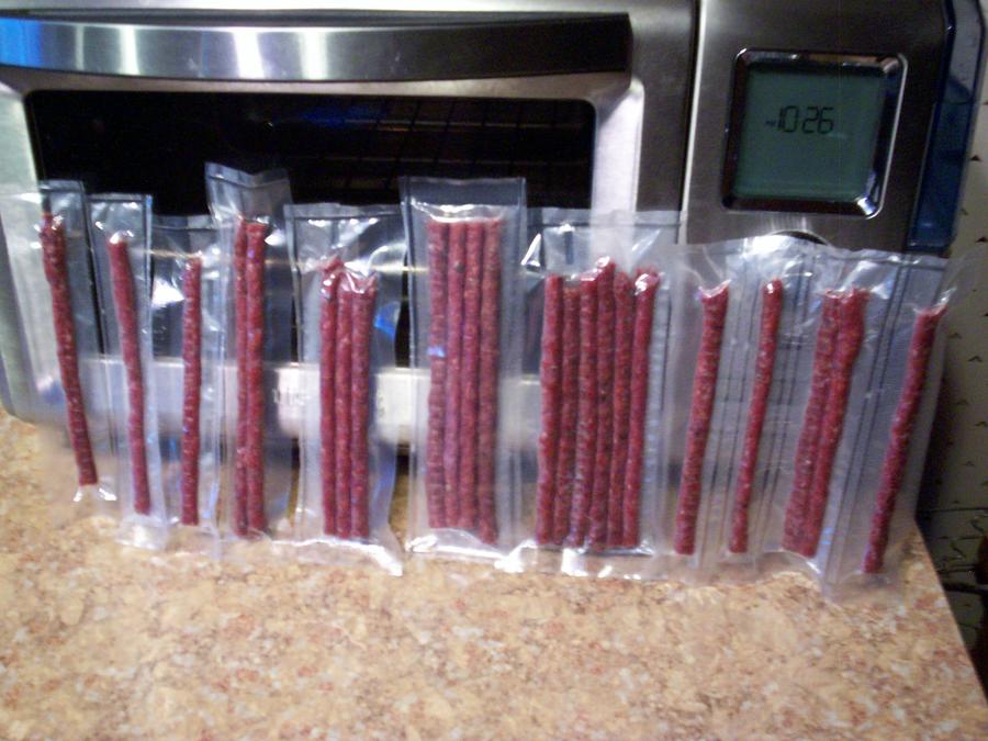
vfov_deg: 39.7
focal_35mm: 36
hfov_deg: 51.4
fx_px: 1028
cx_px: 494
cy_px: 370
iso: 200
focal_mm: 5.9
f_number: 4.5
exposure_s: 1/9.67
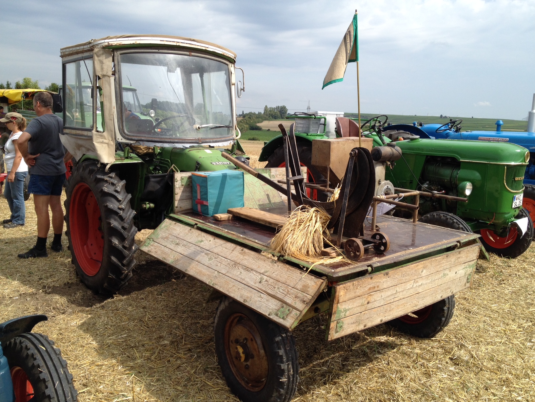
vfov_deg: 40.7
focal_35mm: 35
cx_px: 268
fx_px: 541
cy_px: 201
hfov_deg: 52.6
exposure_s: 1/1493
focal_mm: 4.28
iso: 50
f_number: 2.4
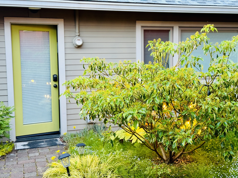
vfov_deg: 30.3
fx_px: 330
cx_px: 119
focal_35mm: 48
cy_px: 89
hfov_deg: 39.7
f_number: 1.78
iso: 200
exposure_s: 1/60
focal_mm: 6.76
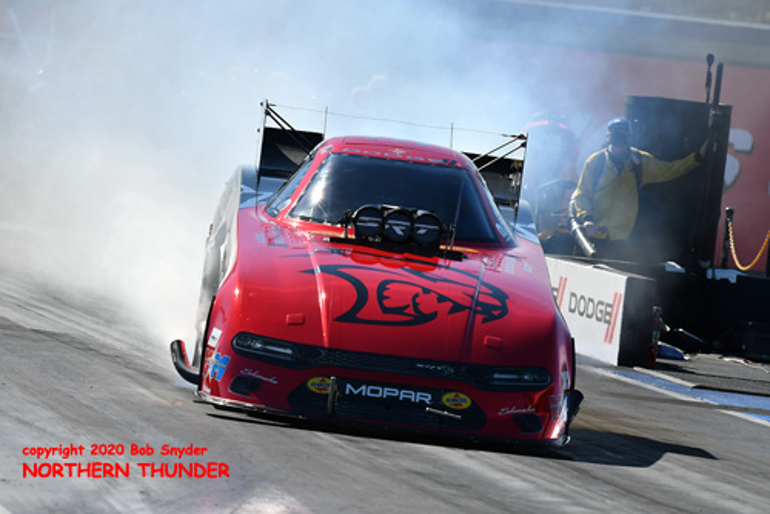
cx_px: 385
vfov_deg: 4.6
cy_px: 257
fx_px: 6420
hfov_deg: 6.9
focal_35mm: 300
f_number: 5.6
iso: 160
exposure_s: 1/1600
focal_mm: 200
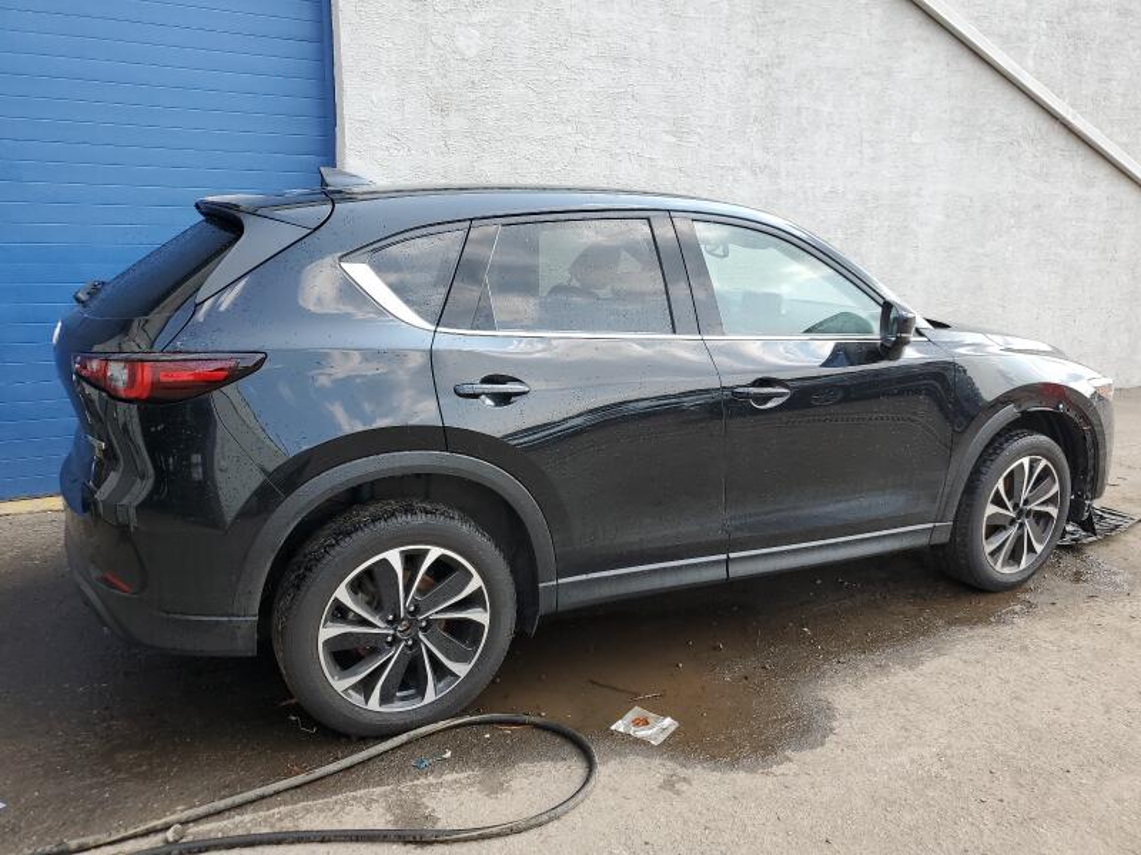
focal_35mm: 26
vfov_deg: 53.1
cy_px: 428
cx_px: 570
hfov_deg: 67.3
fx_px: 857
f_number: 1.5
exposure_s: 1/526
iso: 50
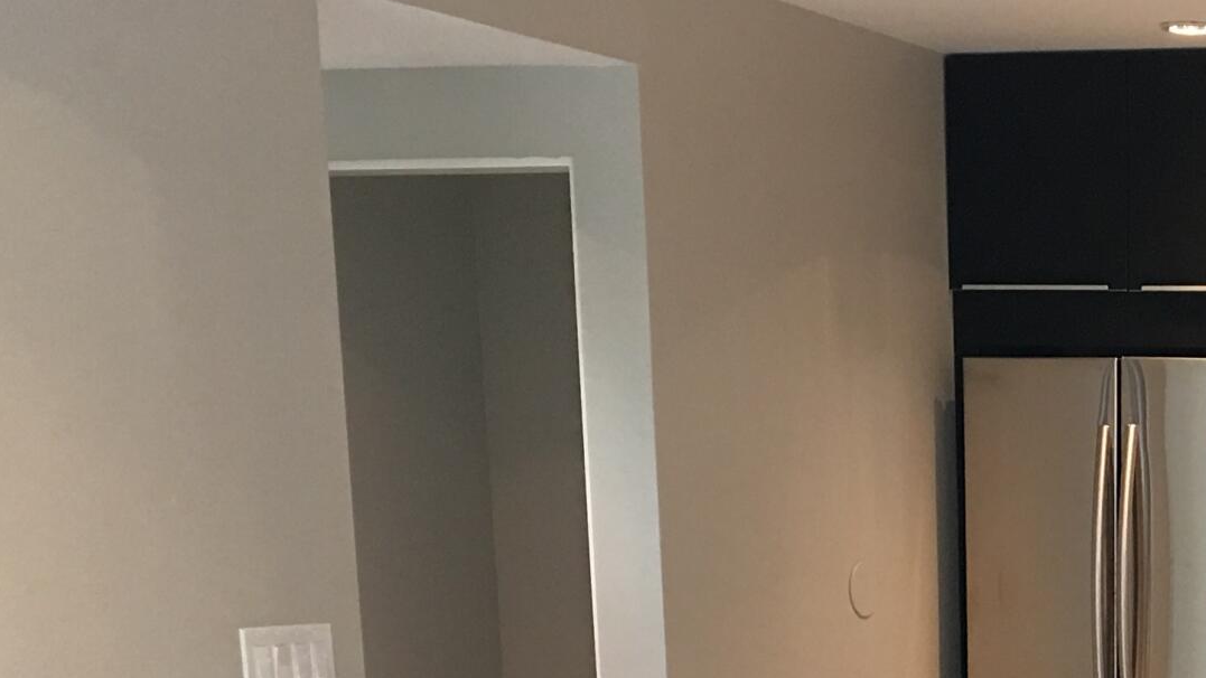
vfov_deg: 12.6
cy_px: 1187
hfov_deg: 22.5
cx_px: 1408
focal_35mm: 88
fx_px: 2814
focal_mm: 4.15
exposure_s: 1/15
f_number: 2.2
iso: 50
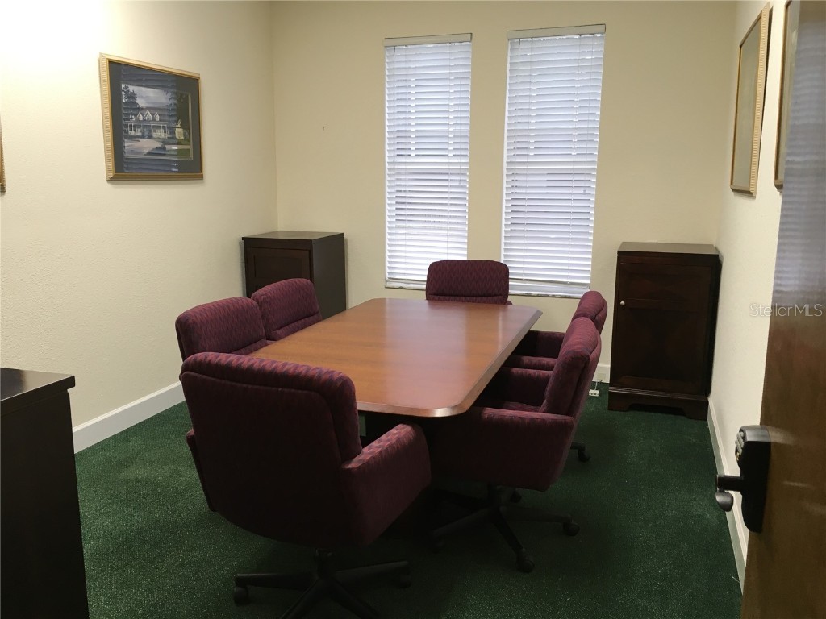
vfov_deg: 48.2
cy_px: 310
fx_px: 692
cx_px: 413
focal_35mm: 29
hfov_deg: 61.7
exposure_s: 1/30
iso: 32
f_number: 2.2
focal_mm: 4.15
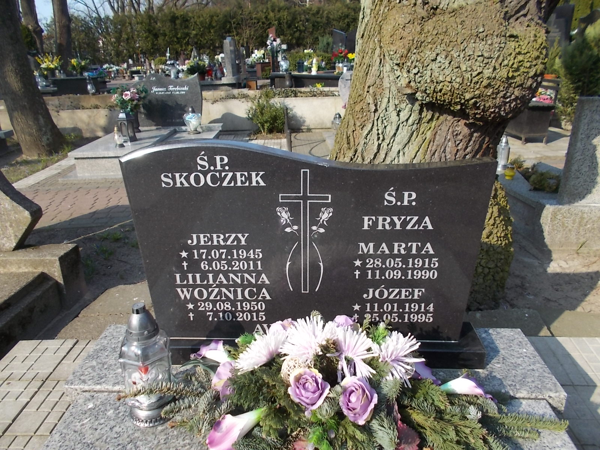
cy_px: 225
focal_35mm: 26
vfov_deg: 53.1
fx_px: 451
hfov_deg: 67.3
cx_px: 300
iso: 80
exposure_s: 1/500
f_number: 3.2
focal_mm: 4.6
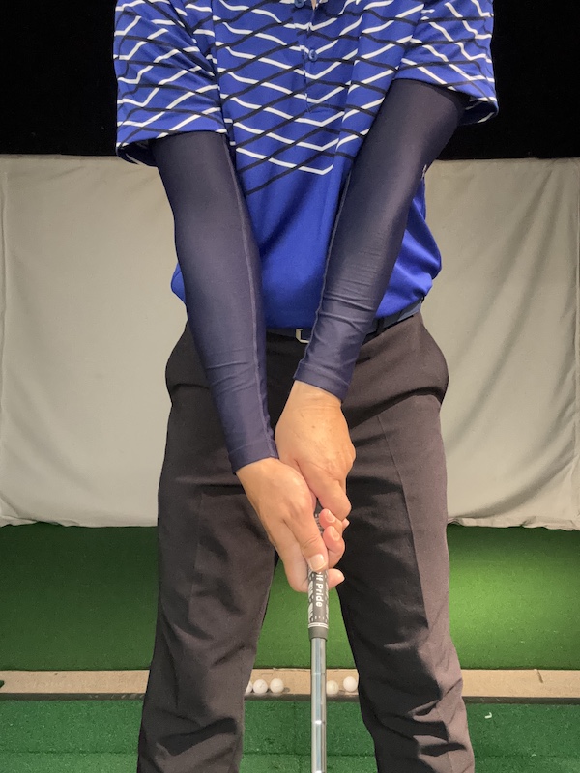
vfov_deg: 60.0
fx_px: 670
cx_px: 290
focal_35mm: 30
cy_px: 386
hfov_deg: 46.8
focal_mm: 2.69
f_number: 1.9
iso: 500
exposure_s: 1/25
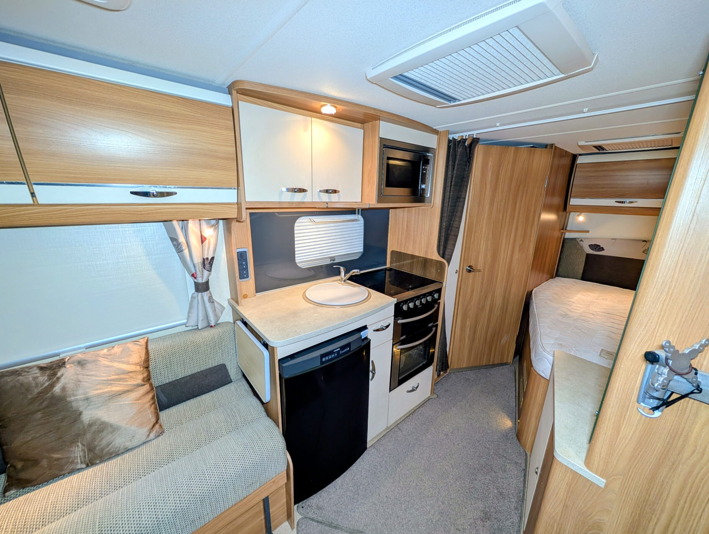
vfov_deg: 94.6
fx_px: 246
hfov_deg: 110.5
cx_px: 354
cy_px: 267
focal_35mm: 12
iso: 68
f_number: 1.7
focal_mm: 2.02
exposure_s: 1/24.1
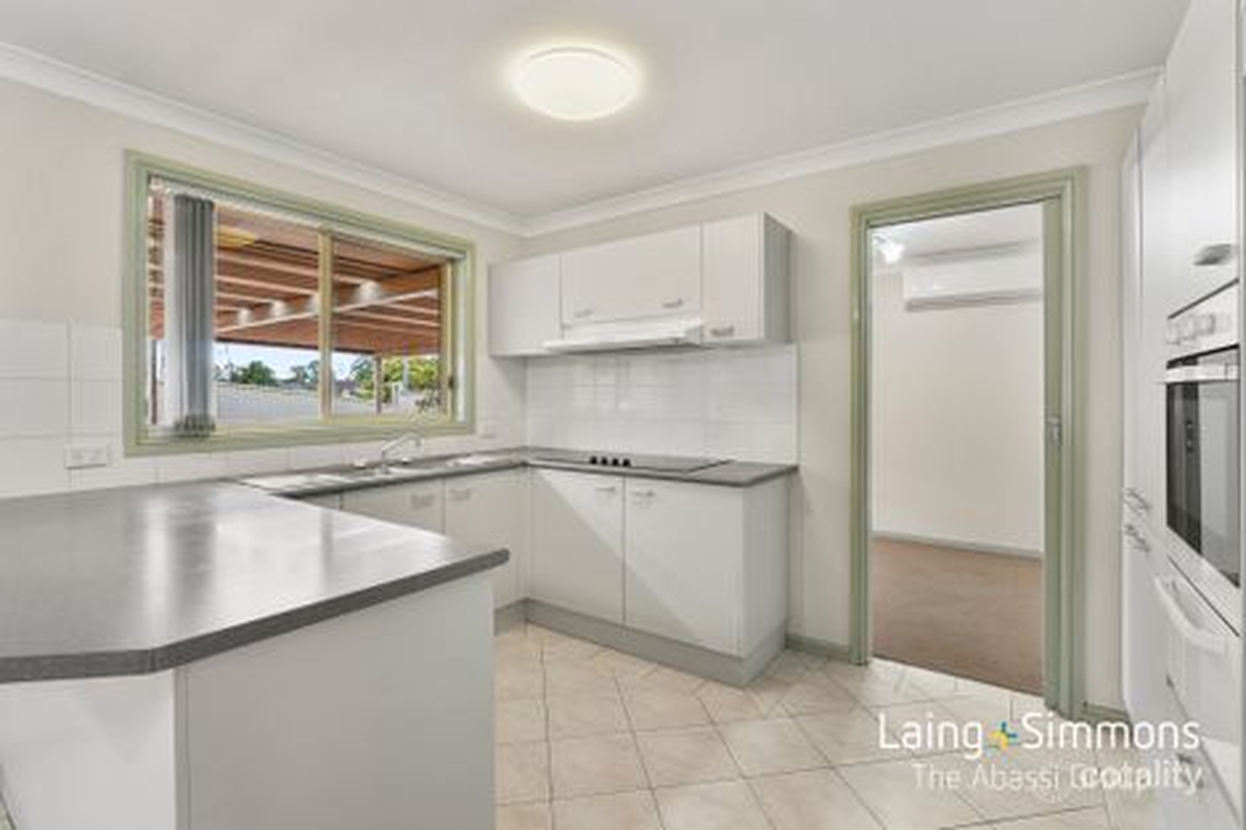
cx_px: 623
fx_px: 554
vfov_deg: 73.7
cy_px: 415
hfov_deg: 96.8
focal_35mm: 16
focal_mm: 16
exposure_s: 1/6
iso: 100
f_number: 9
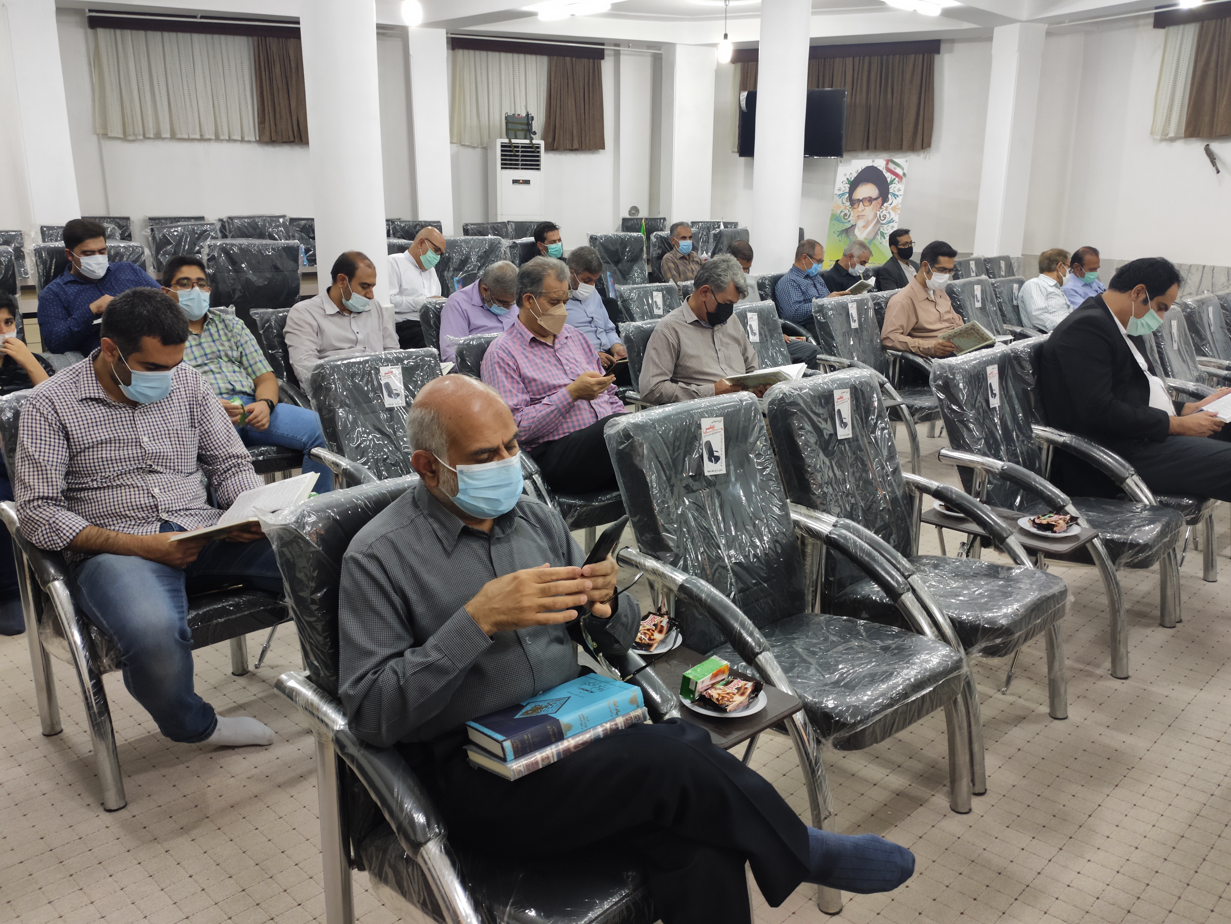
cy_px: 462
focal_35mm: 26
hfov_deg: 67.3
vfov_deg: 53.1
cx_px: 616
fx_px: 925
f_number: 1.75
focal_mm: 4.77
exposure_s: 1/50
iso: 720
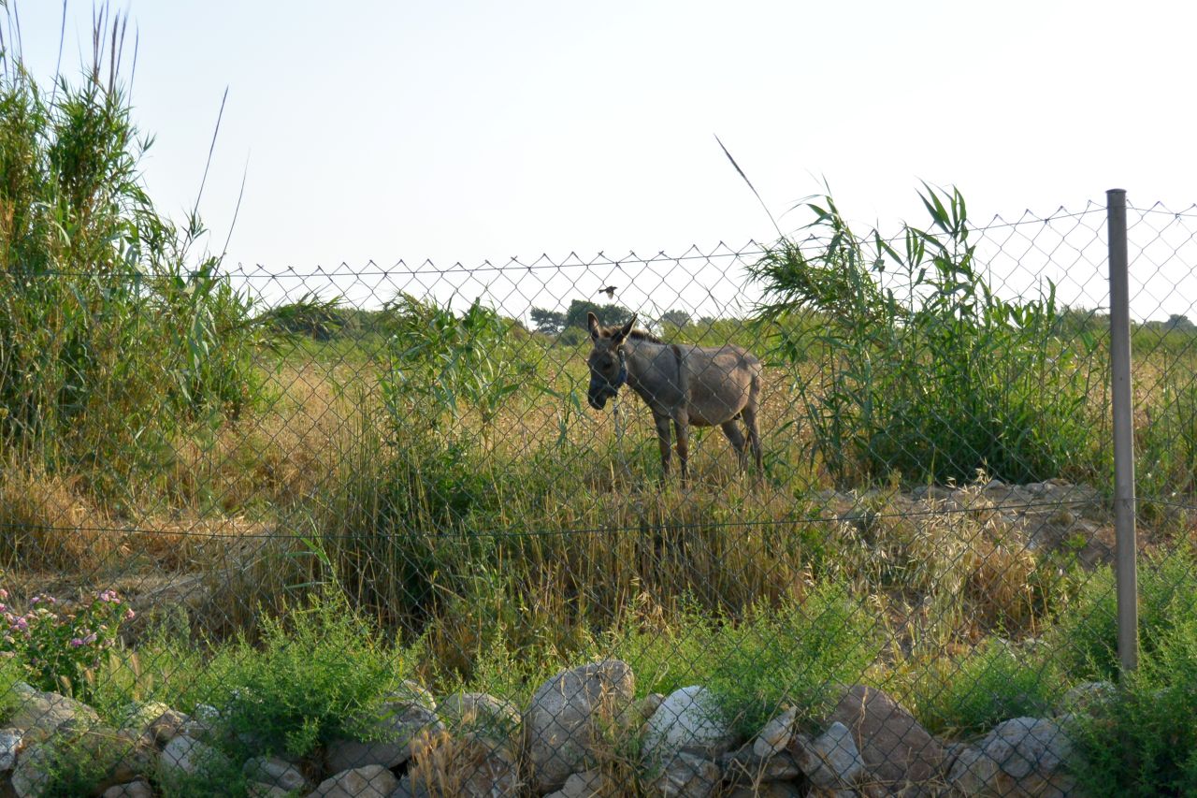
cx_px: 598
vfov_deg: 19.7
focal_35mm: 69
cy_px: 399
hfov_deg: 29.2
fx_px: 2294
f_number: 5.3
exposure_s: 1/500
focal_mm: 25.9
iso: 160
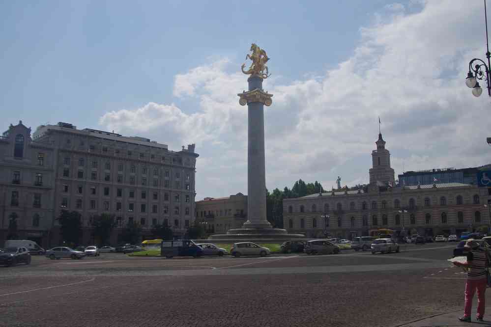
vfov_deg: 42.3
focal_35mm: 31
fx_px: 423
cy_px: 164
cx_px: 246
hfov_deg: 60.3
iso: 100
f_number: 5
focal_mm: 20.6
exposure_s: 1/400
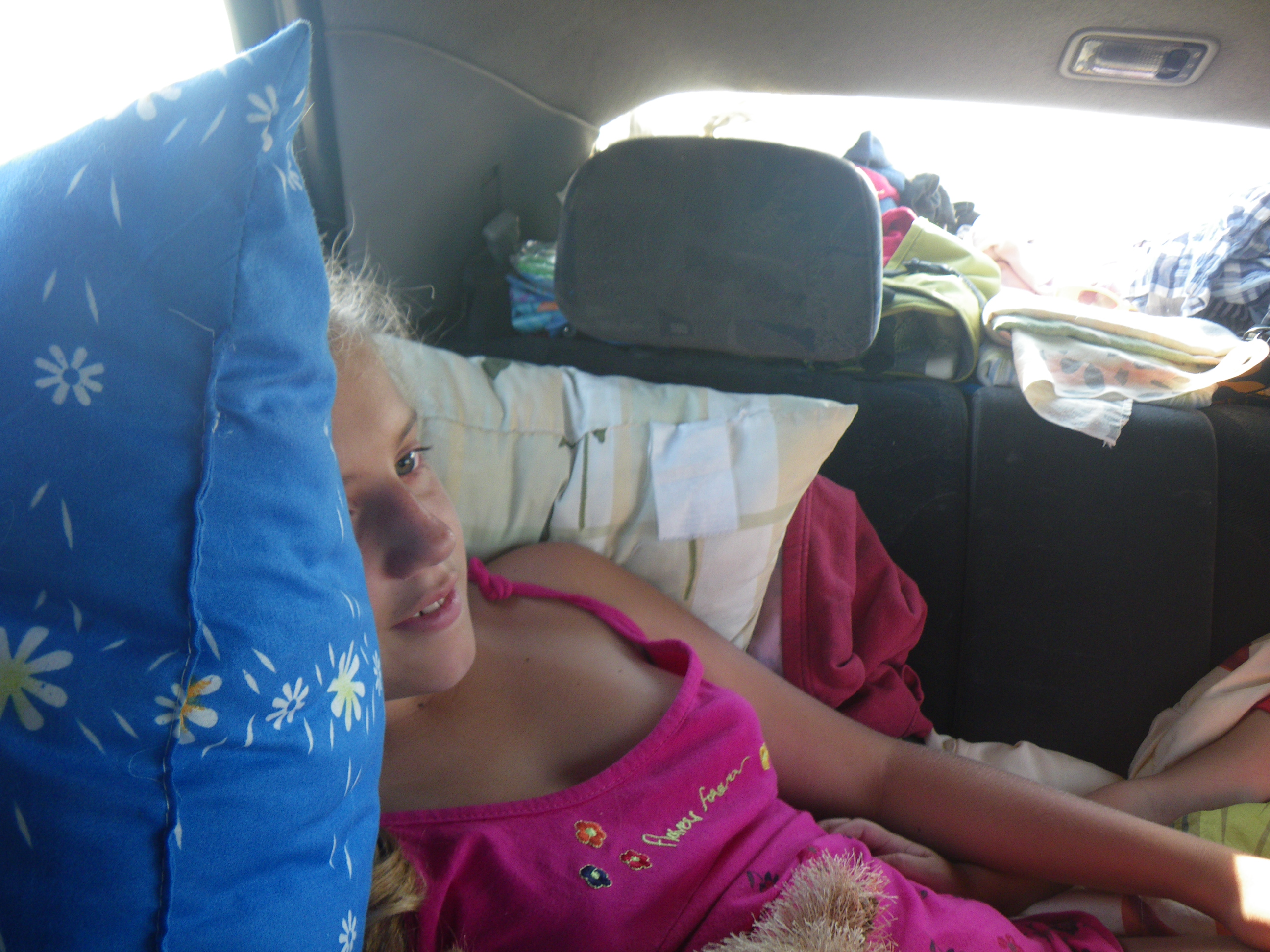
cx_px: 635
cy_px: 476
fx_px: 1027
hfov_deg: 63.4
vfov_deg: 49.7
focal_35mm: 28
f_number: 3.5
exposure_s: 1/50
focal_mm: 5
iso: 100
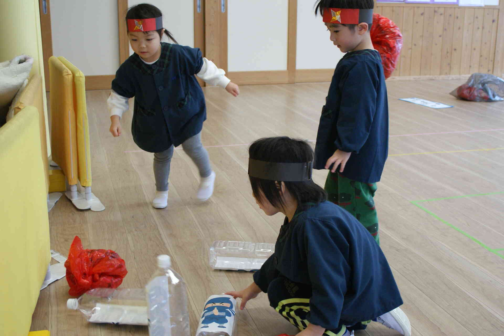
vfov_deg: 31.9
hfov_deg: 46.4
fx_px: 588
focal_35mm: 42
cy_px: 168
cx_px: 252
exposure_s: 1/80
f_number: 5
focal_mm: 28
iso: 800
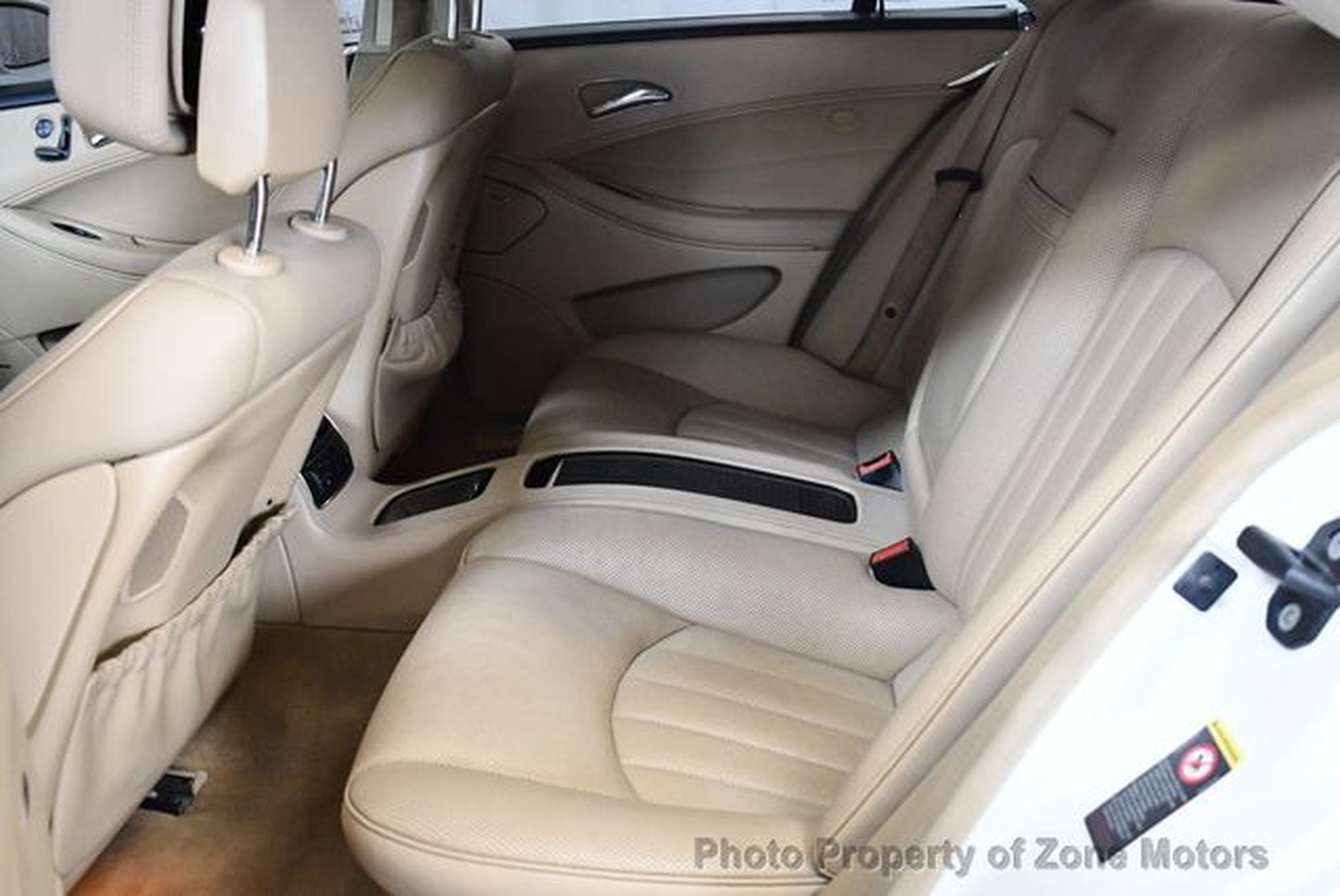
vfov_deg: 36.9
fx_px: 1341
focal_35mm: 36
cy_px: 448
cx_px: 670
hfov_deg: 53.1
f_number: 3.5
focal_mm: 18
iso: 2200
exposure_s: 1/125
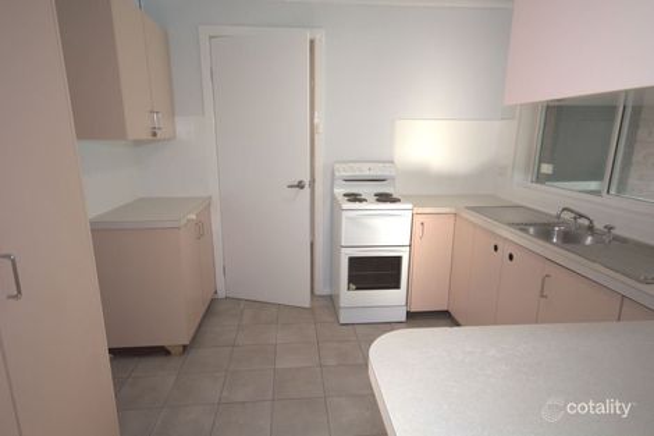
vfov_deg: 59.5
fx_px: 381
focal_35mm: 21
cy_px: 218
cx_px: 327
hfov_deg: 81.2
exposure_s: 1/60
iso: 200
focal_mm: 14
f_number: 4.8
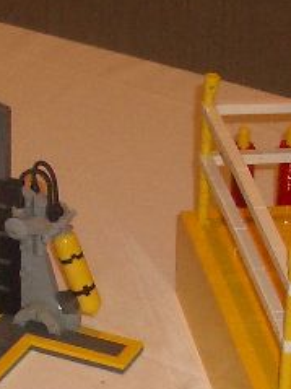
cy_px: 348
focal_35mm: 169
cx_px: 72
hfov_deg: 8.8
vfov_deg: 11.6
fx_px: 1896
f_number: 2.6
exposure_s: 1/60
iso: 100
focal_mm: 5.8
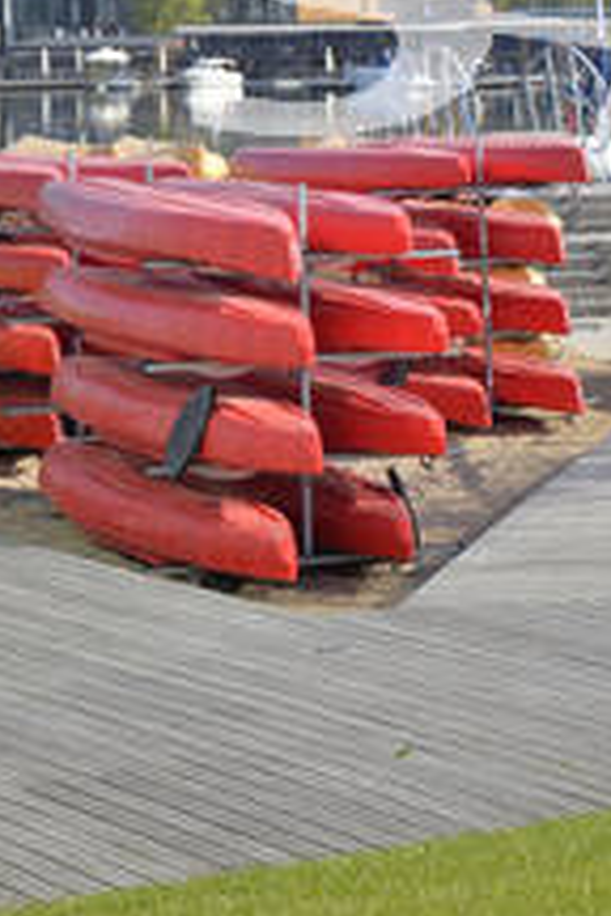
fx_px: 3615
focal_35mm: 142
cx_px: 1307
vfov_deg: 14.3
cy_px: 104
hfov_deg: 9.0
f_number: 8
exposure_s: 1/800
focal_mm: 48
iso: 200
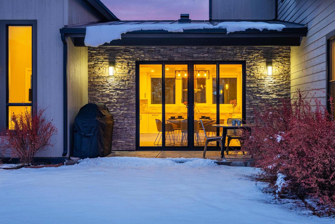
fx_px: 465
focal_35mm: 50
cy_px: 102
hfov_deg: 39.4
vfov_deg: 27.0
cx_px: 204
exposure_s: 1/40
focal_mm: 35
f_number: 8
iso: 400
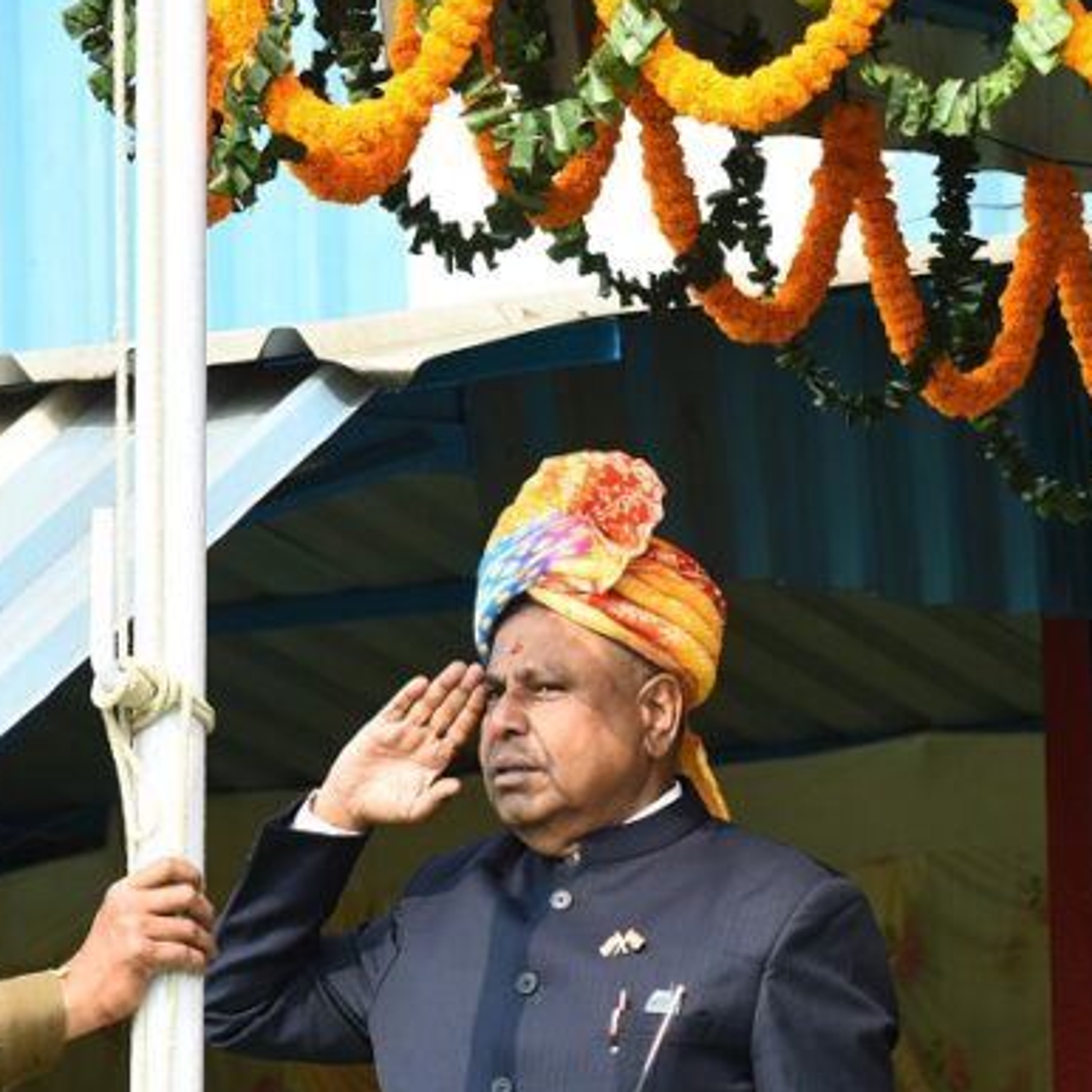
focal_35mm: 222
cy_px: 802
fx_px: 7923
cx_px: 659
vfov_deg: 7.9
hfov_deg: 7.9
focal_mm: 105
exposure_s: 1/500
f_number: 5.6
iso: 320
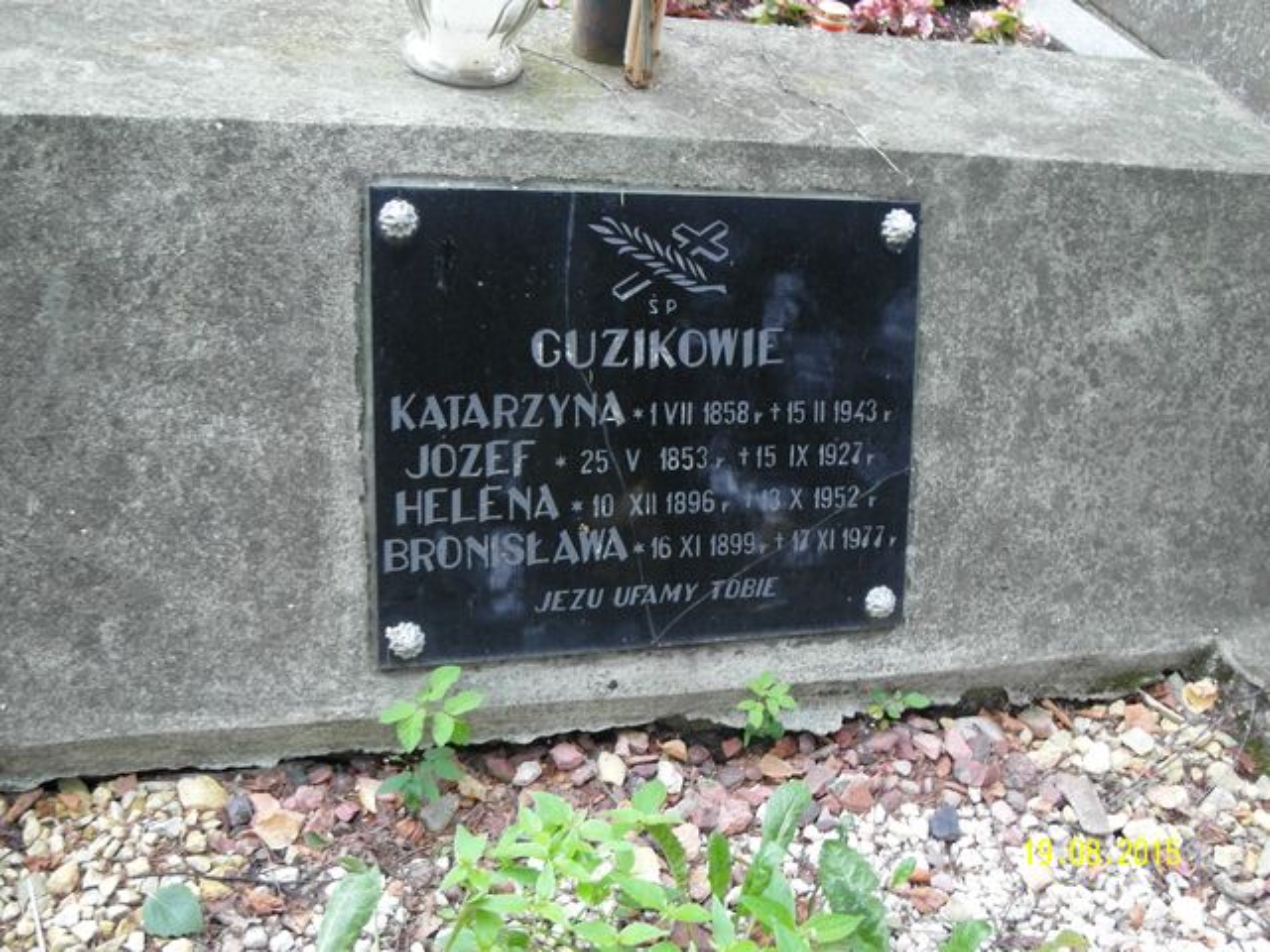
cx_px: 635
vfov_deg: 39.7
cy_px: 476
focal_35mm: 36
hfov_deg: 51.4
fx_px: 1321
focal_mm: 7.8
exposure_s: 1/45
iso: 200
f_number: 2.5
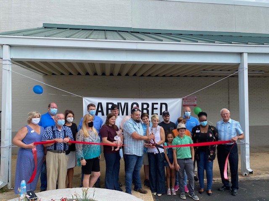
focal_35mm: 26
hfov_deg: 67.3
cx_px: 134
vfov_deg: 53.1
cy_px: 100
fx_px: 202
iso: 32
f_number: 1.8
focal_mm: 4.25
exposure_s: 1/1170
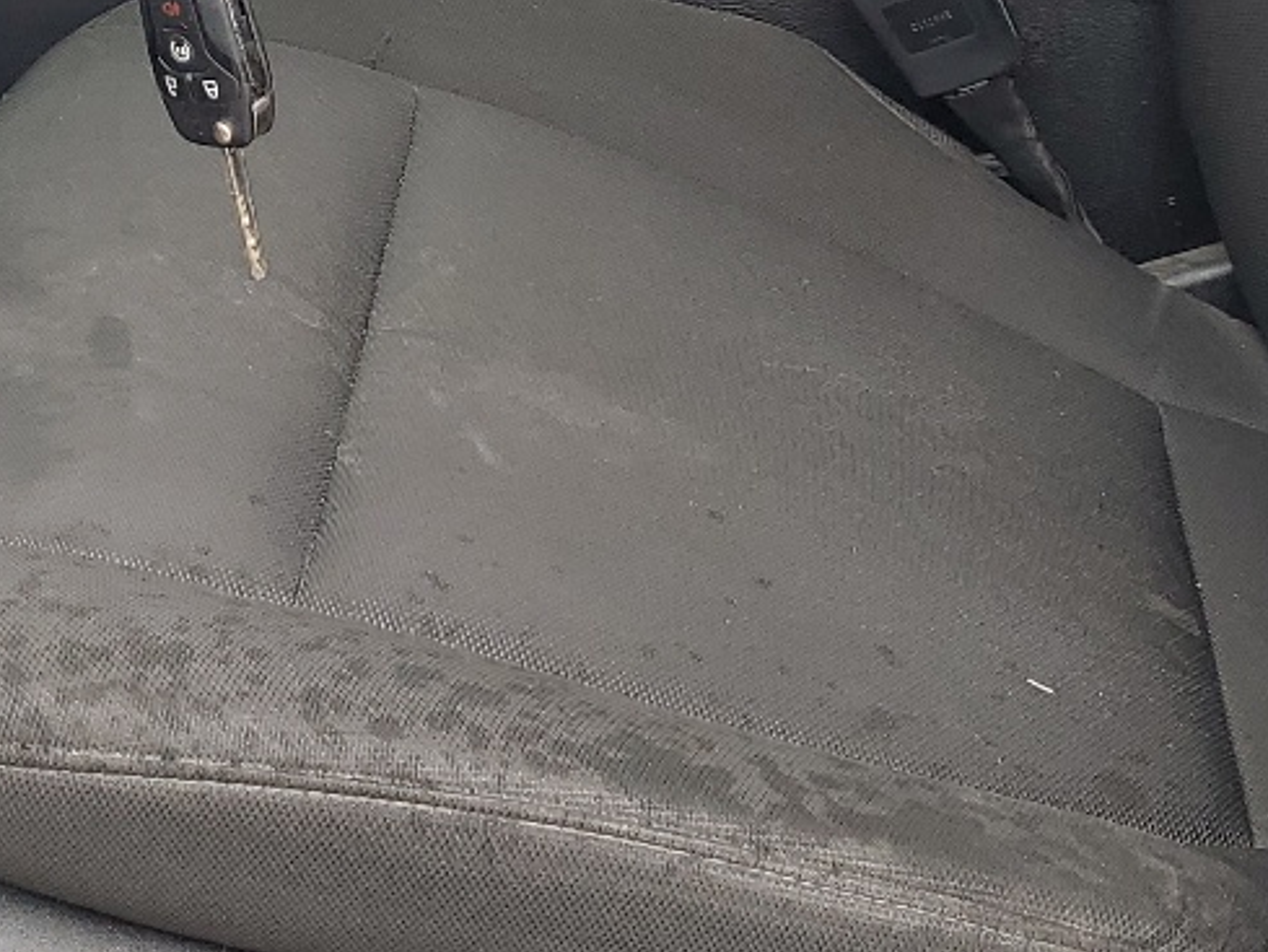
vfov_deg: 16.7
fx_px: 3114
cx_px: 340
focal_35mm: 85
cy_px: -148
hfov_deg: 22.8
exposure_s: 1/120
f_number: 1.5
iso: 50
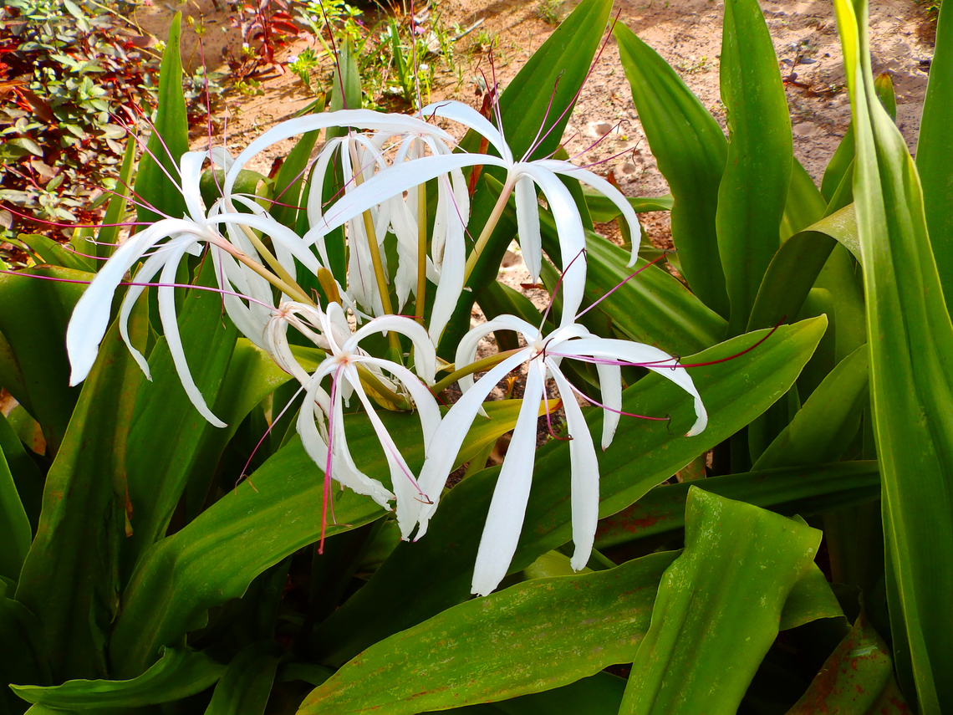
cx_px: 476
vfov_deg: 61.1
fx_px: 606
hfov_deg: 76.4
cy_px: 358
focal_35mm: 22
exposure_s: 1/160
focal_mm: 4
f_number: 4
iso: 80
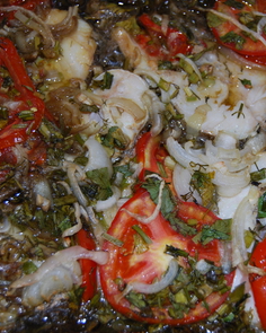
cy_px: 168
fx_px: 657
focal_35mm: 67
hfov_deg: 22.8
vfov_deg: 28.4
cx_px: 176
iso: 200
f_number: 4.5
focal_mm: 31
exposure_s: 1/60
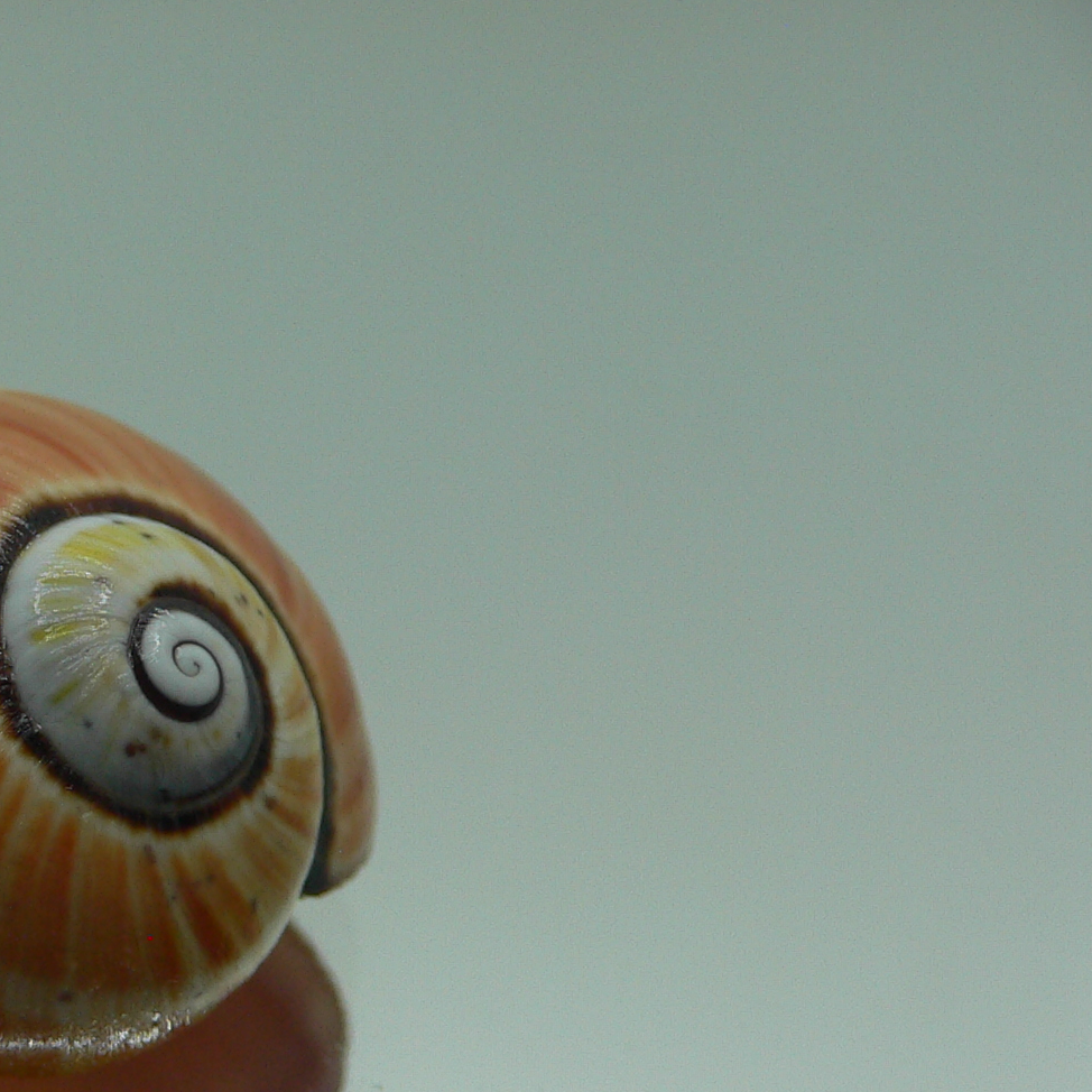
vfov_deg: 26.7
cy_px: 771
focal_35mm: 64
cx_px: 24
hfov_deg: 25.7
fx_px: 2284
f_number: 2.8
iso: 80
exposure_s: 1/80
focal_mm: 4.6
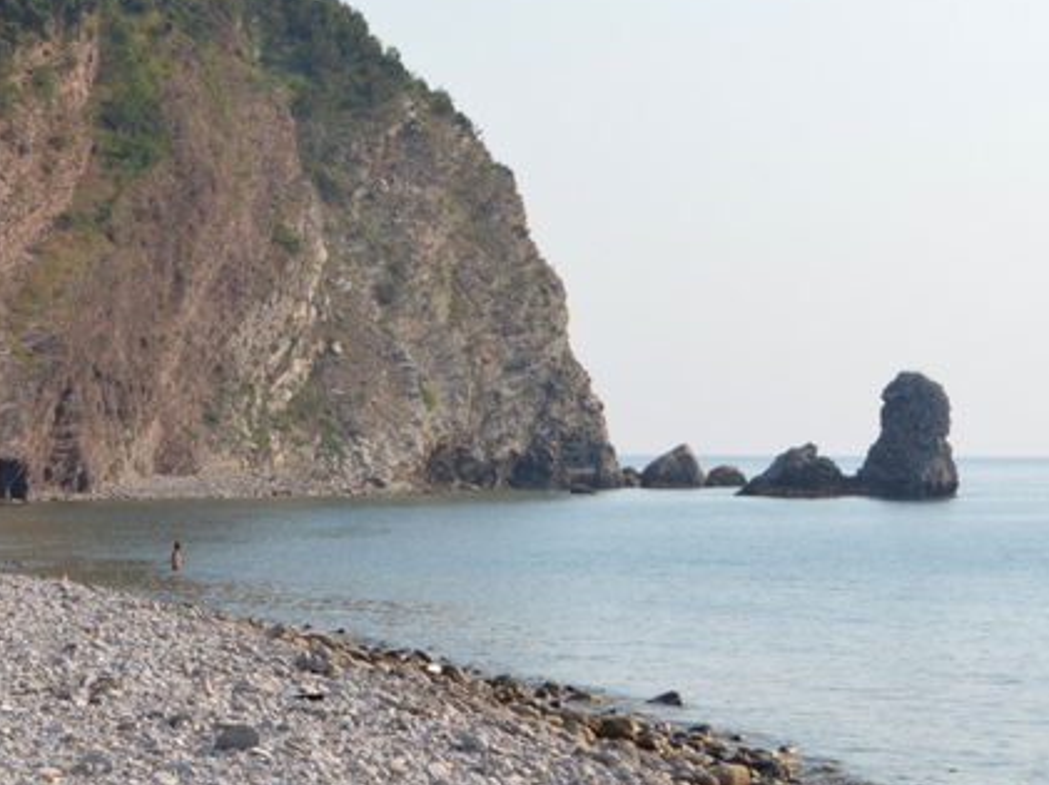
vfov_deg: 9.8
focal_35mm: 151
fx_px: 4569
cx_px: 232
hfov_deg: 13.0
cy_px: 150
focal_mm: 55
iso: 100
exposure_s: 1/200
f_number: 8
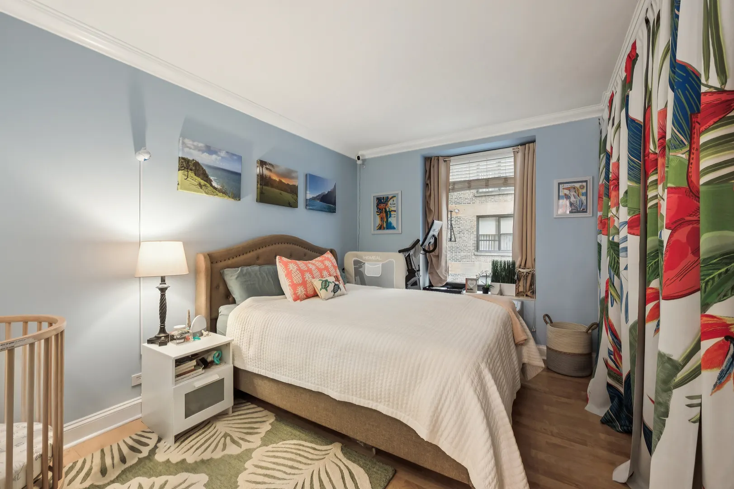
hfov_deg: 104.3
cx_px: 367
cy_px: 244
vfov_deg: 81.1
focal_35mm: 14
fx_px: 285
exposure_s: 1
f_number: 10
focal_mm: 14
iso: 100
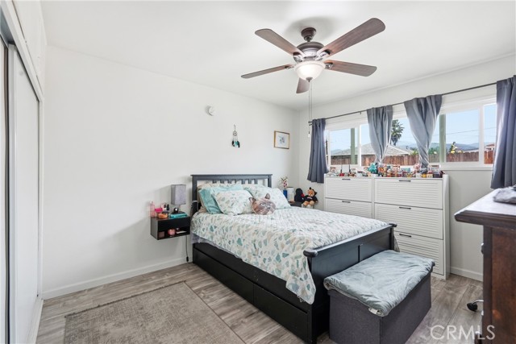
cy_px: 172
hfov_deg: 96.7
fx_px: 229
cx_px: 258
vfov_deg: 73.8
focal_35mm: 16
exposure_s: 1/80
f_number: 9
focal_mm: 16
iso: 250
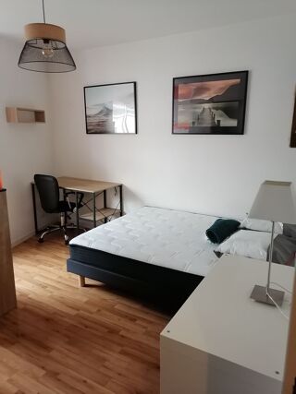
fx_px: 308
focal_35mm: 27
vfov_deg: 65.3
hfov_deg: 51.3
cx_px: 148
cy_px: 197
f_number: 1.8
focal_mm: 5.3
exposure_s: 1/60
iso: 640
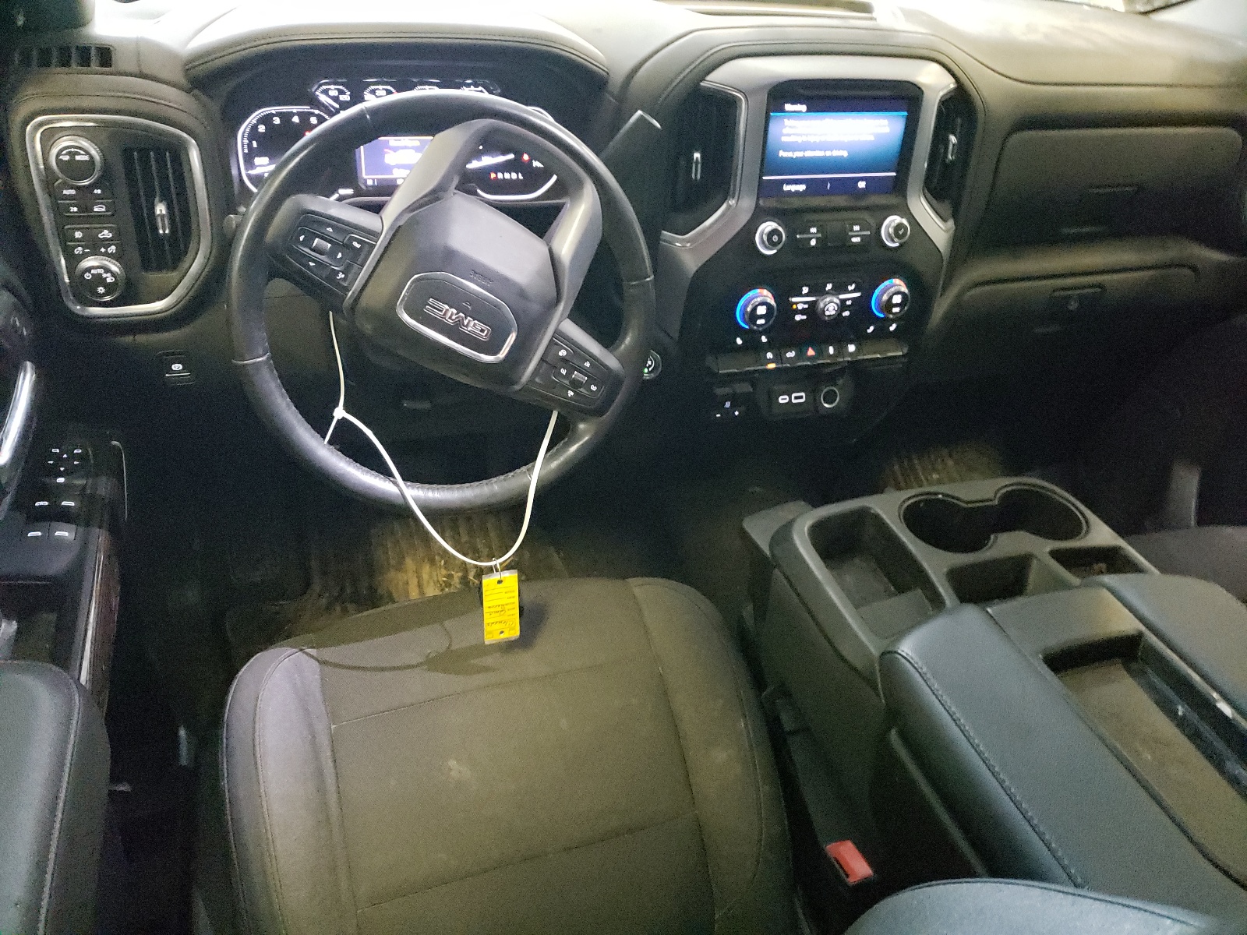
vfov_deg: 53.1
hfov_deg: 67.3
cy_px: 468
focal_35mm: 26
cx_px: 624
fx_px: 937
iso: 1363
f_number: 1.5
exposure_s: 1/24
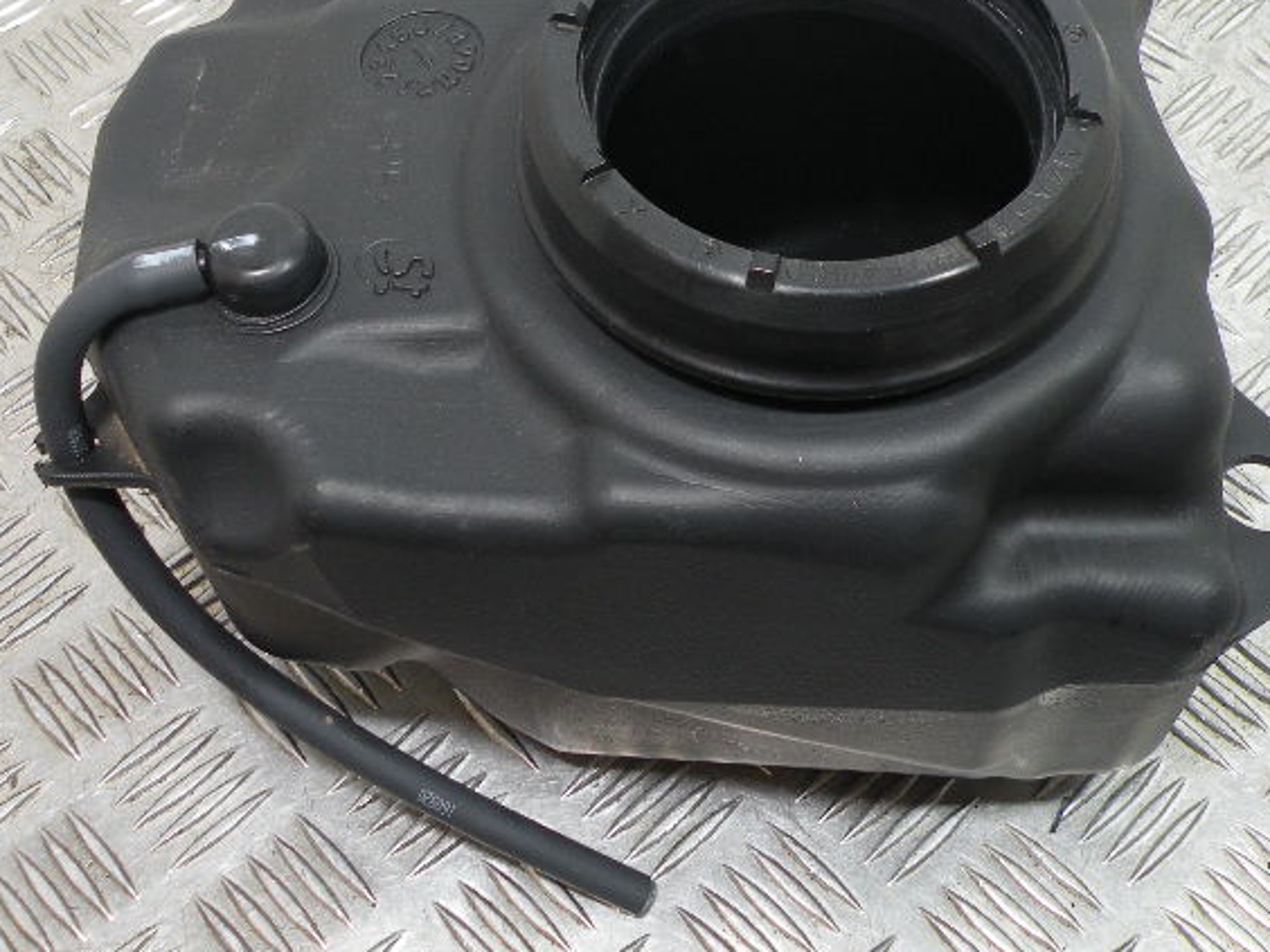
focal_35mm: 49
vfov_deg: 28.8
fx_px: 1798
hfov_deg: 38.9
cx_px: 705
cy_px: 149
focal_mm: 4.7
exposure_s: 1/78.3
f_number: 2.8
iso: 119
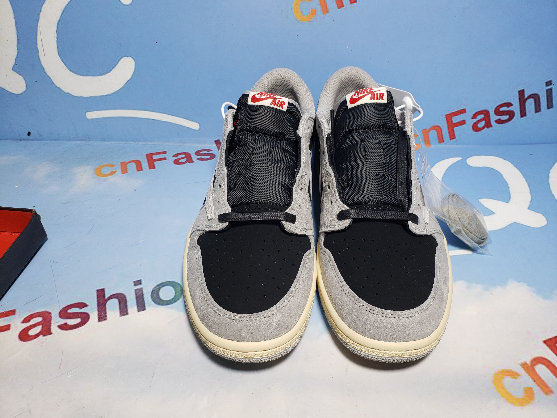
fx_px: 418
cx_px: 278
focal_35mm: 26
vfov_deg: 53.1
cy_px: 209
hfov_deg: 67.3
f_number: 2.4
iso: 50
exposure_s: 1/145
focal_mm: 4.3
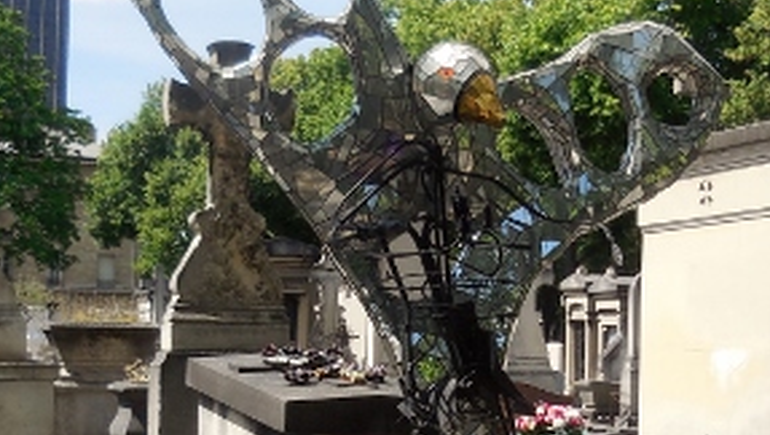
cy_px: 332
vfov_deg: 15.1
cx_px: 448
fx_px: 1635
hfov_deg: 26.5
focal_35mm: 80
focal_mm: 5.9
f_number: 3.7
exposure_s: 1/800
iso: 125
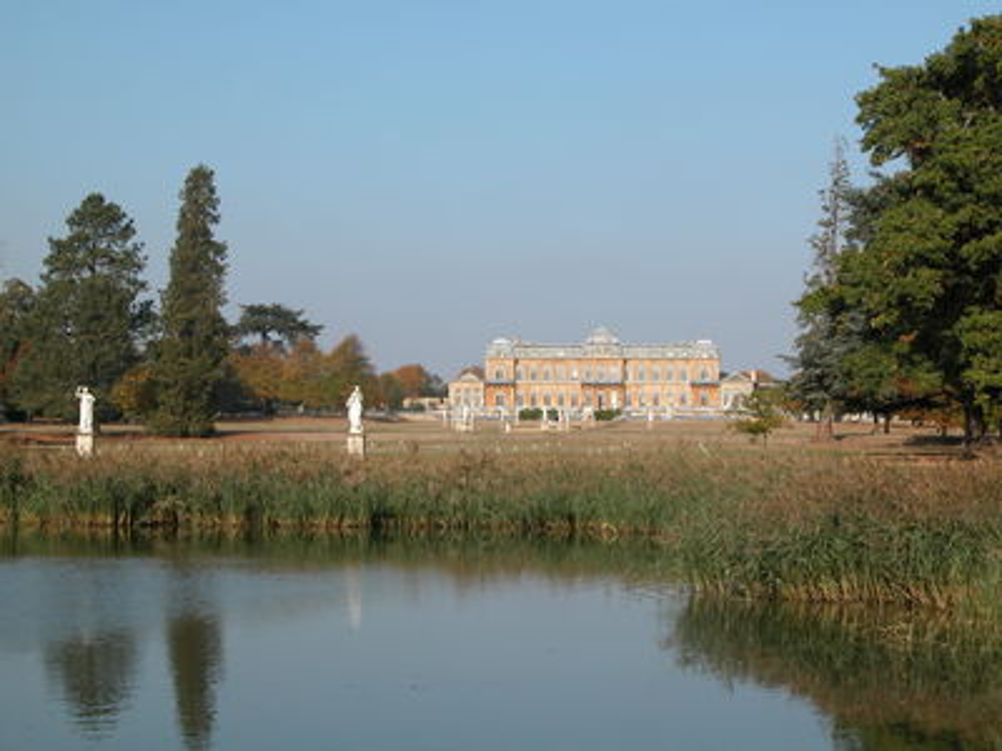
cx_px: 501
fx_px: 2403
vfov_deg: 17.8
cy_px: 376
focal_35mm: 83
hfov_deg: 23.6
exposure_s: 1/502
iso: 100
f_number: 5.5
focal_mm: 21
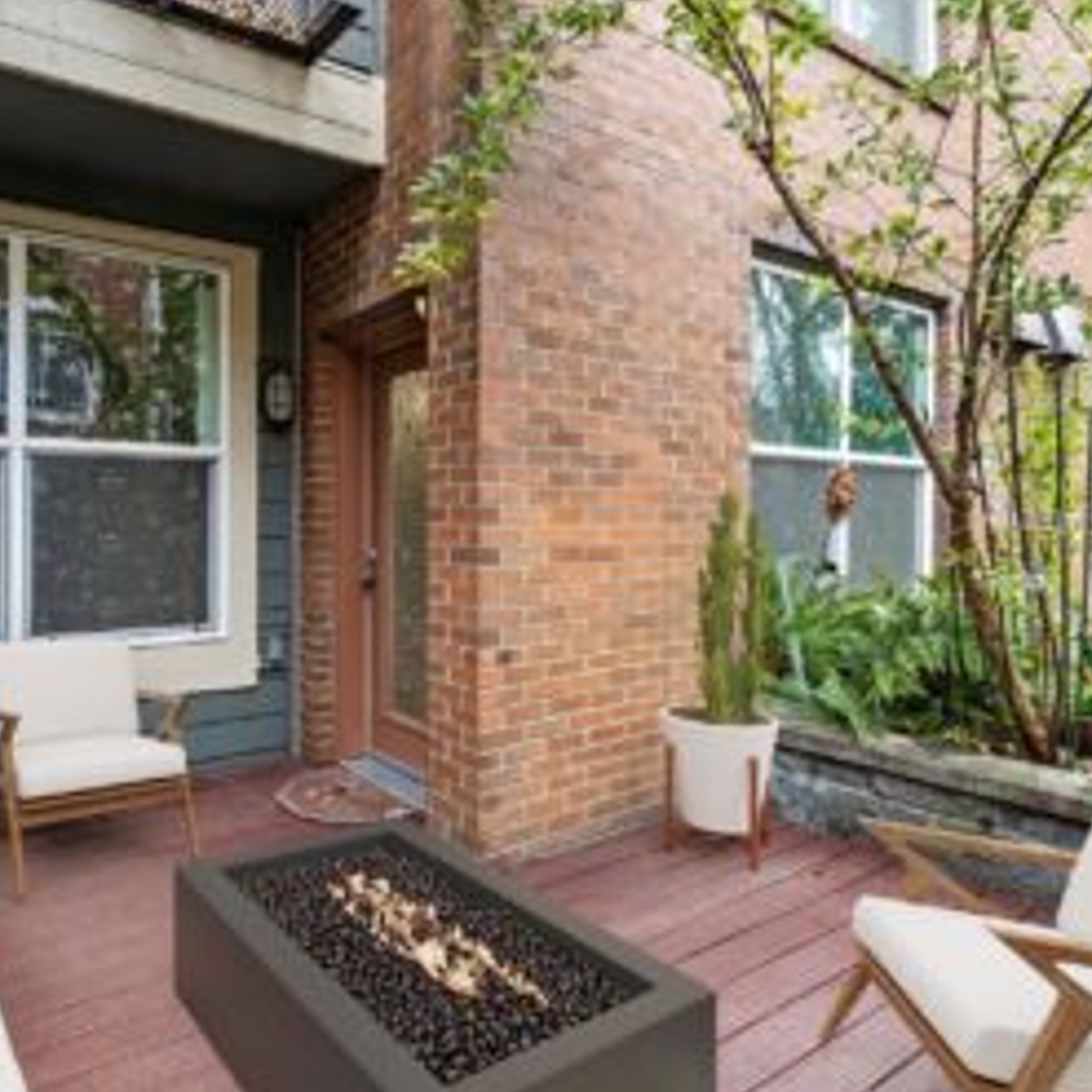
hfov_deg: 69.4
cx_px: 482
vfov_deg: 69.6
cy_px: 564
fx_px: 785
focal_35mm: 22
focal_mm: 16
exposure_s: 1/4
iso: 320
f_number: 13
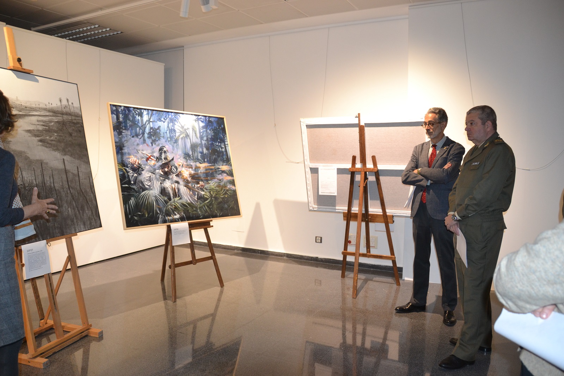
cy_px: 188
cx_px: 282
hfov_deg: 67.4
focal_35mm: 27
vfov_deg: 47.9
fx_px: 423
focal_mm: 18
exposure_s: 1/60
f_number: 3.5
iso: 900
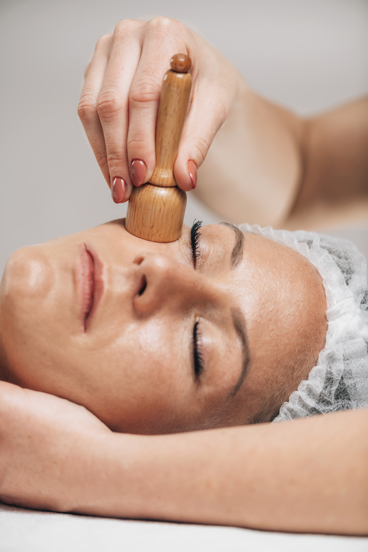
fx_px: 1610
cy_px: 276
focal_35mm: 105
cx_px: 184
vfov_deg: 19.5
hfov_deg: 13.0
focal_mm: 105
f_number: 3.5
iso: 64
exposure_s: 1/200
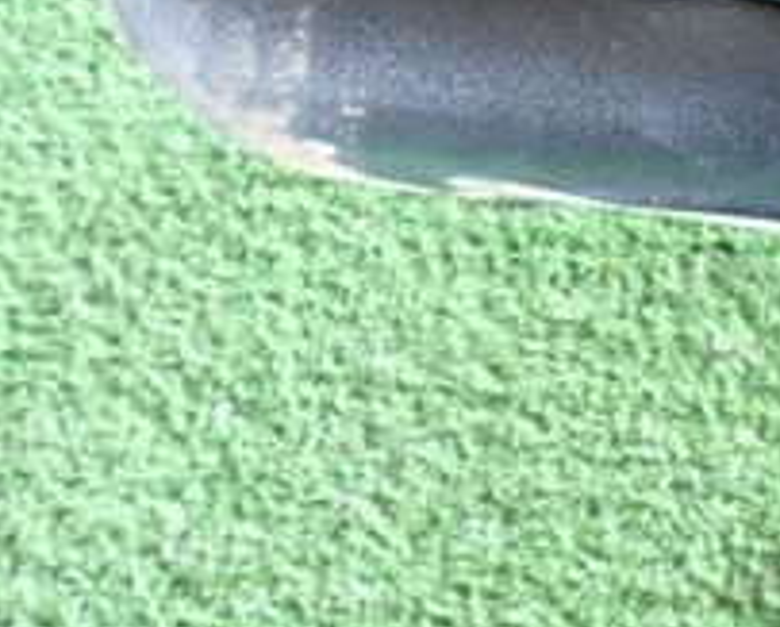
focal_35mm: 72
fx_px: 1665
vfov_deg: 19.4
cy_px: -231
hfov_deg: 24.5
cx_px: 872
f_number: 2
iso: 250
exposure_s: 1/30
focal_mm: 4.5
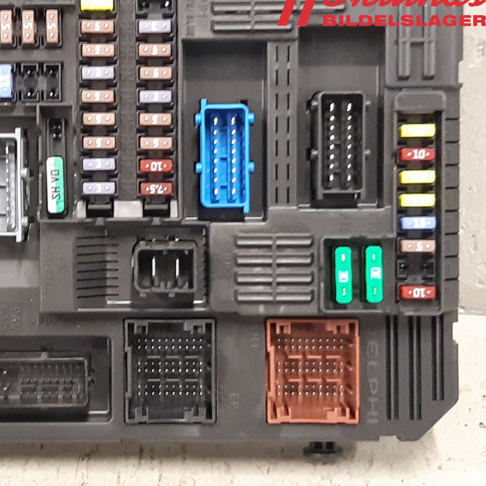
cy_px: 230
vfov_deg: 49.7
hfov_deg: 48.3
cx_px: 137
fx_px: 524
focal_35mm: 33
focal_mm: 3.93
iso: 250
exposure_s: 1/25
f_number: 1.7
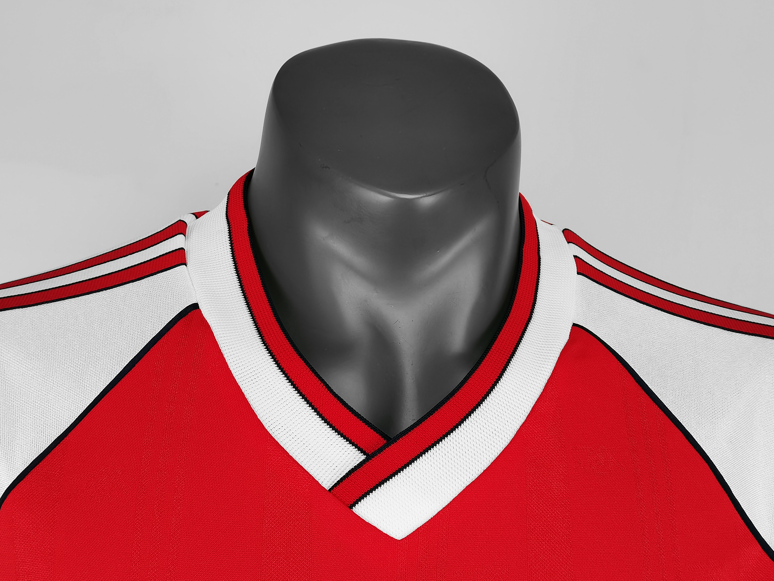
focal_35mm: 43
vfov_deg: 33.6
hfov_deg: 43.9
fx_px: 961
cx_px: 387
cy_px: 290
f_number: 1.8
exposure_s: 1/100
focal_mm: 5.58
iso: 160
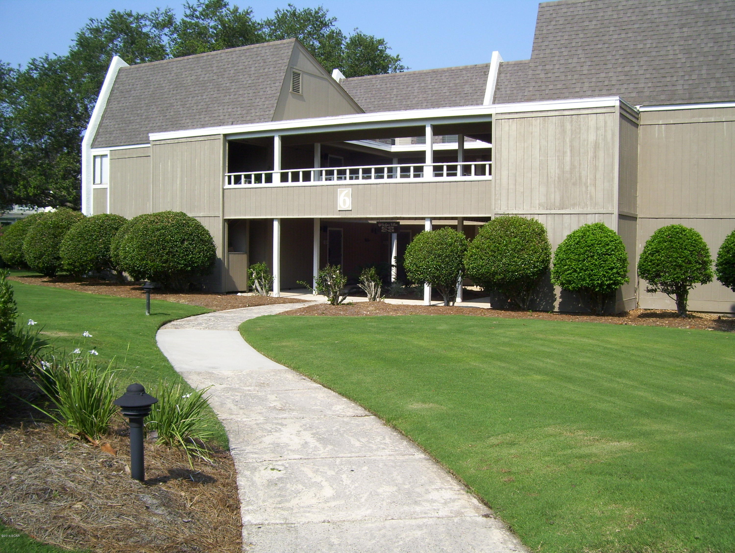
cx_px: 368
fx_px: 765
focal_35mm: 36
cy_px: 276
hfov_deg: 51.3
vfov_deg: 39.7
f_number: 4.8
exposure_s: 1/500
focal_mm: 6
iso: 80
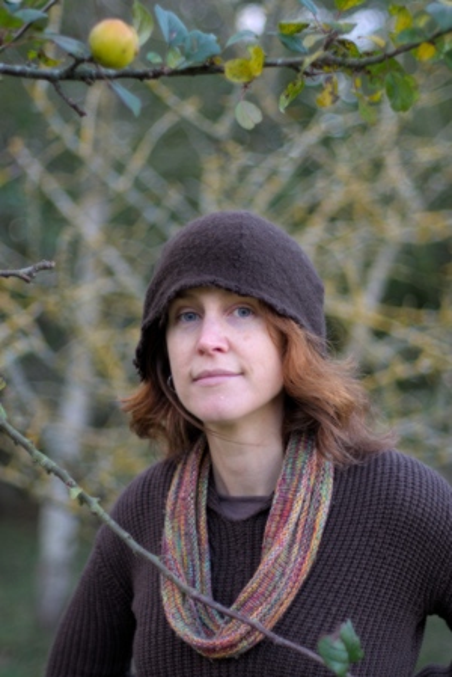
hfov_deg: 18.2
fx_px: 1410
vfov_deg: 27.0
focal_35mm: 75
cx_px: 226
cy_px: 338
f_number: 1.4
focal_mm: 50
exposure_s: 1/200
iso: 100
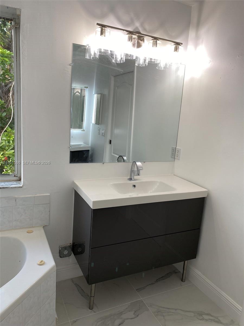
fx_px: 244
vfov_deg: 67.3
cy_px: 163
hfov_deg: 53.1
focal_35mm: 26
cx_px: 122
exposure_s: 1/120
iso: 40
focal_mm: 4.25
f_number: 1.8
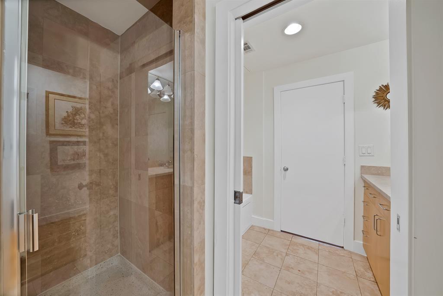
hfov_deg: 112.6
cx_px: 222
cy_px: 148
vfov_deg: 90.1
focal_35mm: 12
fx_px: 148
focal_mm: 12
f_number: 9
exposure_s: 1/2
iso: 640
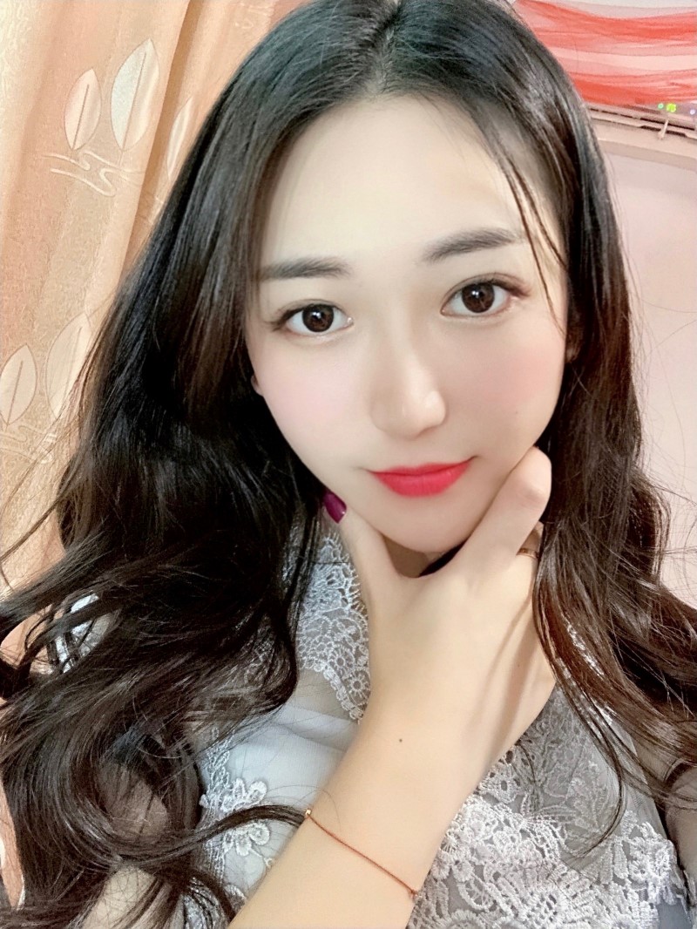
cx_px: 348
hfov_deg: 44.2
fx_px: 859
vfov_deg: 56.8
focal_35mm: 32
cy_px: 464
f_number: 2.2
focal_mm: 2.87
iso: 320
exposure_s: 1/33
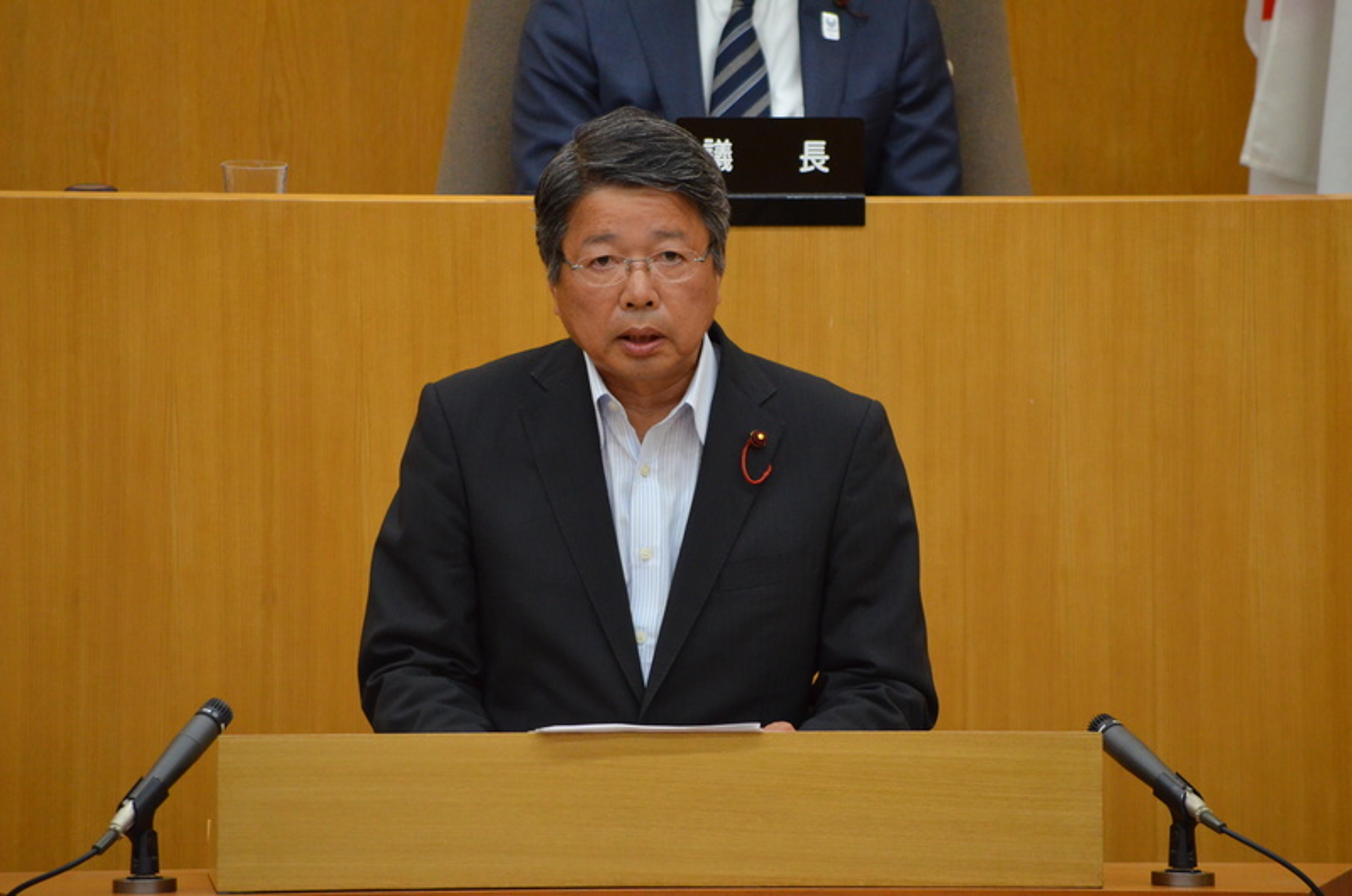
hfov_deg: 6.3
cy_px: 448
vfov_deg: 4.1
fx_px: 12369
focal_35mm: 330
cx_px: 676
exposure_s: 1/125
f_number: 5.3
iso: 2200
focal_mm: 220
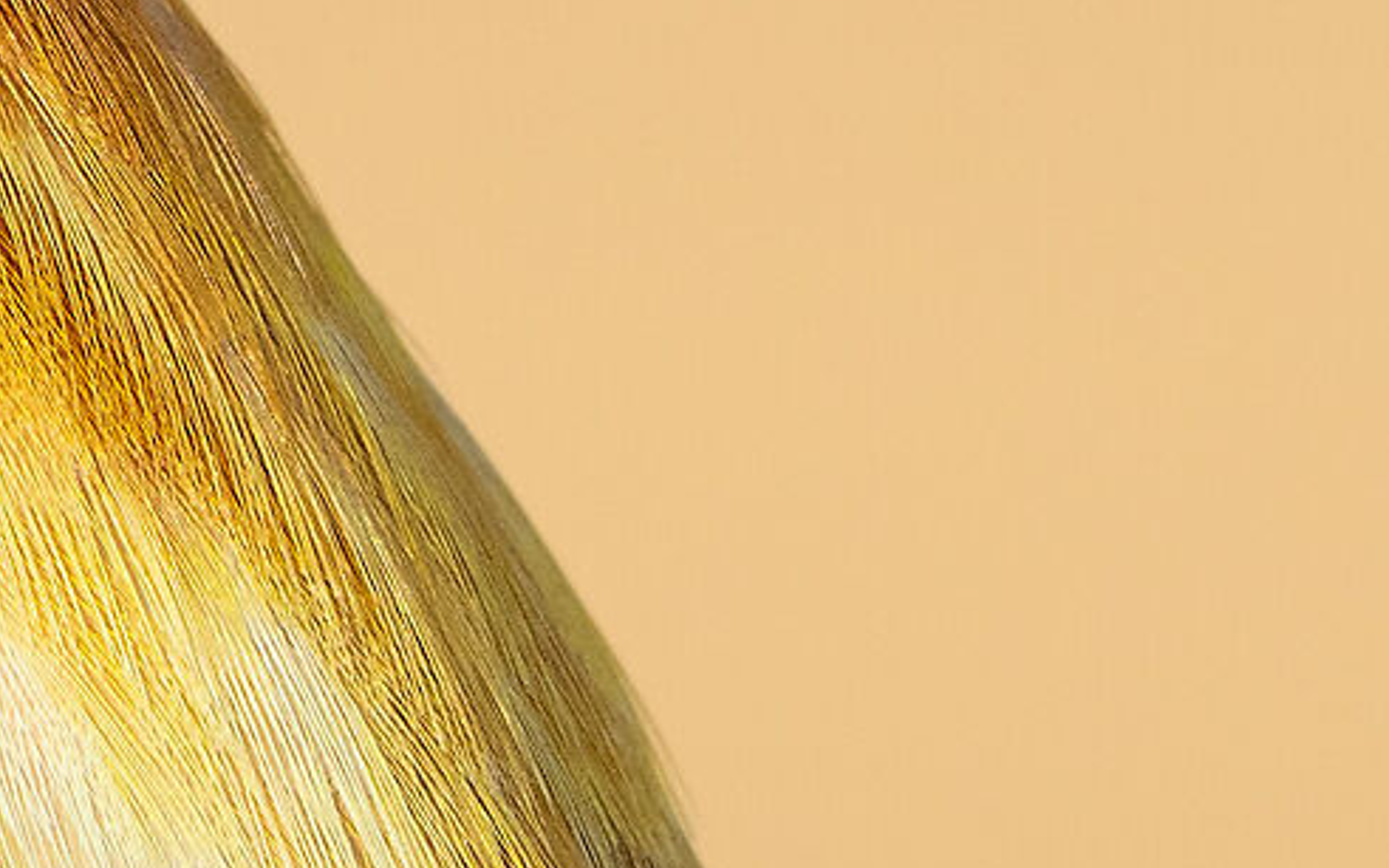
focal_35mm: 4480
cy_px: -317
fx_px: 169609
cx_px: -1873
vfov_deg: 0.3
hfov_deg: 0.5
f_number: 13
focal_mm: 600
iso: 640
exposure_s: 1/250
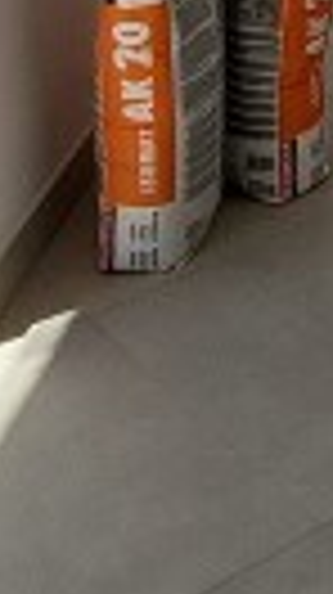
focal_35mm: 103
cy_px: -558
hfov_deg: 10.3
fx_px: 1621
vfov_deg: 16.4
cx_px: 774
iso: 50
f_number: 2.2
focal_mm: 1.74
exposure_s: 1/965
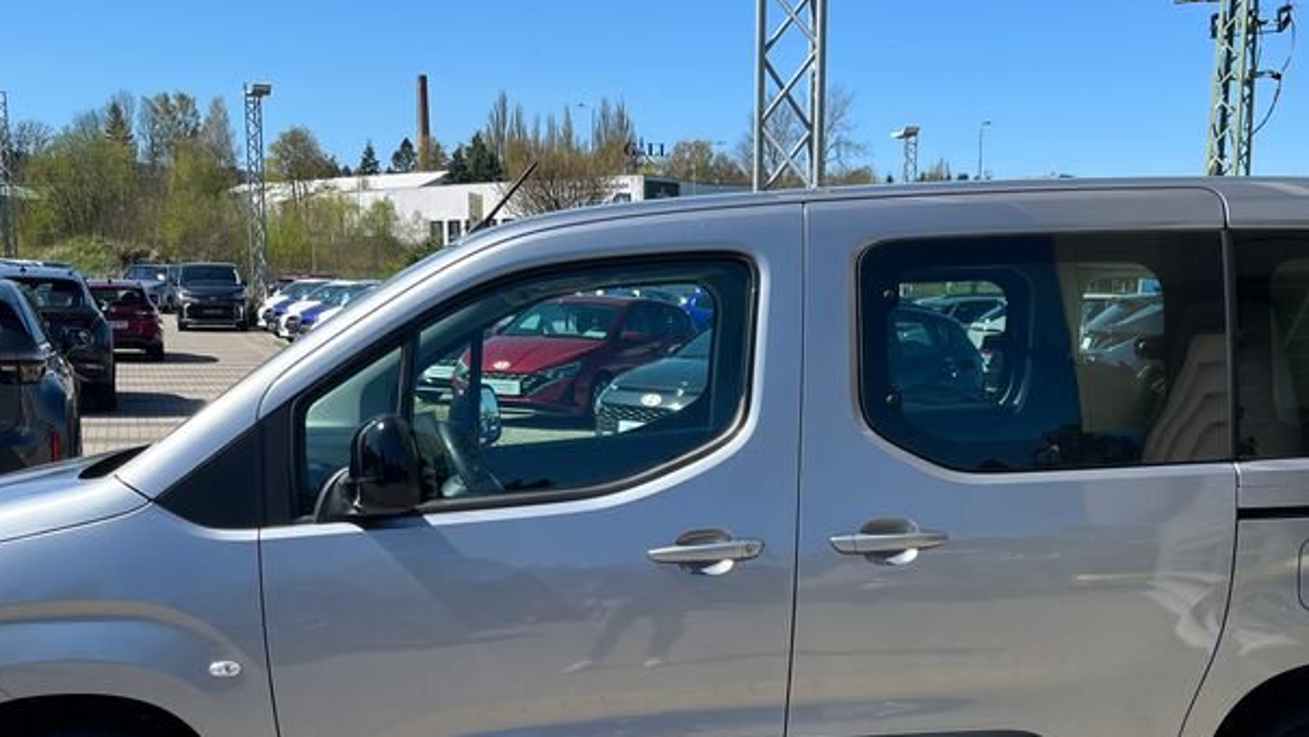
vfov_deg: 24.4
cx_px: 713
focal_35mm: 48
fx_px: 1666
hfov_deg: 42.8
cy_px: 626
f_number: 1.6
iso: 50
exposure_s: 1/2688
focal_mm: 5.1
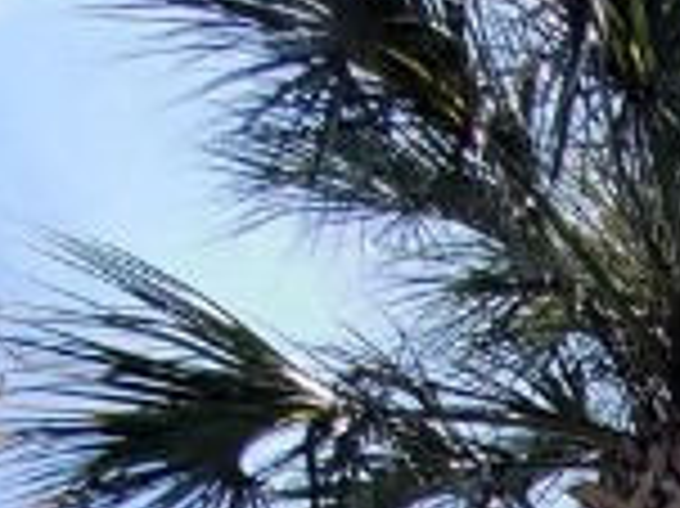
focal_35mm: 88
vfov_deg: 12.1
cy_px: 1335
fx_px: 1727
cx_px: 1428
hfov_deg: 16.2
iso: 50
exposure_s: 1/624
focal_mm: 1.8
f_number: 2.2
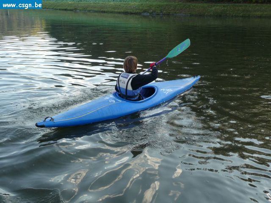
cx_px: 136
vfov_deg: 37.7
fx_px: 297
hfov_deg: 49.0
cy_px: 102
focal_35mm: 38
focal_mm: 6.3
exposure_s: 1/250
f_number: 3.8
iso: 200
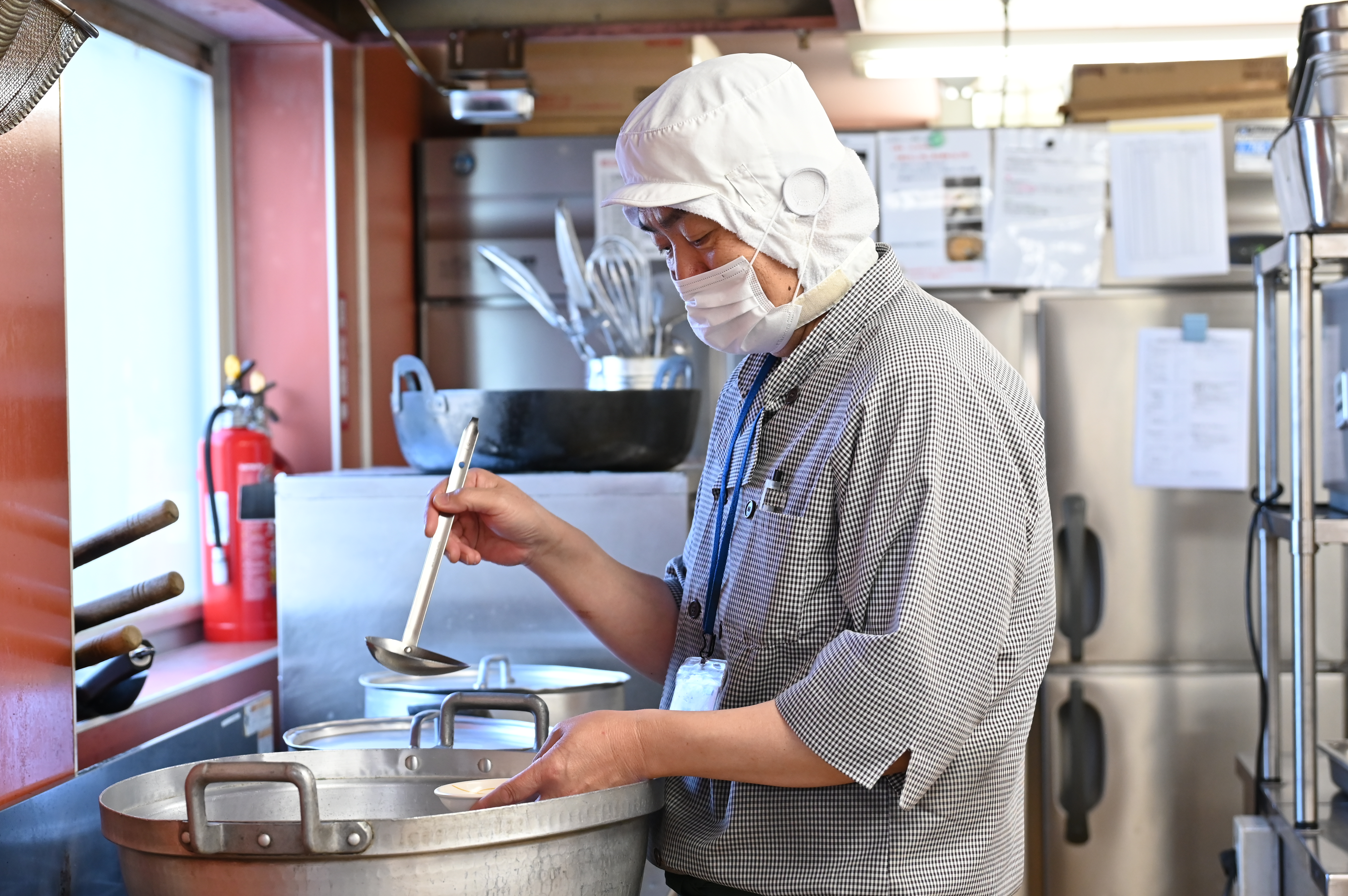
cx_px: 659
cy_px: 481
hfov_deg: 28.9
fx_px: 2619
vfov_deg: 19.4
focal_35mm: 70
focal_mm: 61
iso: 1600
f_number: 4
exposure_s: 1/200
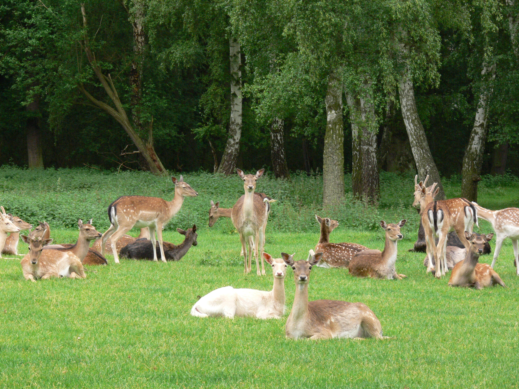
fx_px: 2489
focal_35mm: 166
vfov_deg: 8.9
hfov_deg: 11.9
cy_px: 194
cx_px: 260
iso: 200
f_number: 6.3
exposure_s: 1/80
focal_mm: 35.1
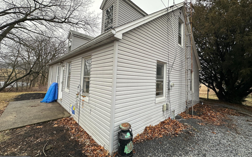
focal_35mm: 15
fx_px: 103
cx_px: 127
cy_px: 71
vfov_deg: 74.6
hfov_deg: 101.5
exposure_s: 1/351
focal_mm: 2.22
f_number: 2.2
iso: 40
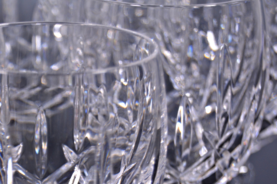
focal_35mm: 176
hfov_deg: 11.6
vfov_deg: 7.8
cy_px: 194
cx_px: 9
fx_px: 1355
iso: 400
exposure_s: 1/60
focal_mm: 55
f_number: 5.6
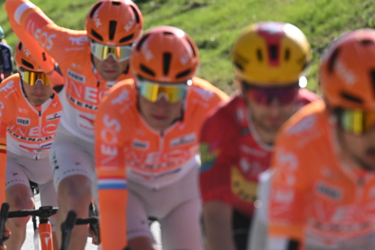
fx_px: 4864
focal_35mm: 467
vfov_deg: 2.9
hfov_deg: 4.4
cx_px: -26
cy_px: 243
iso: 800
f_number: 5.6
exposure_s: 1/2500
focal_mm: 200
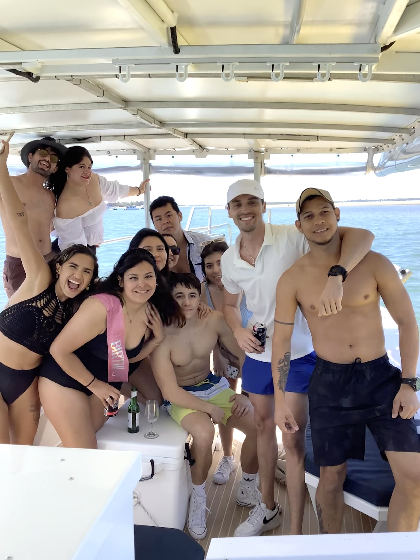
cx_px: 210
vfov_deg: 58.4
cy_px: 280
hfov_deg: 45.4
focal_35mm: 31
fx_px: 502
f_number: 2.4
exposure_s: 1/384
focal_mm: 3.3
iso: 25
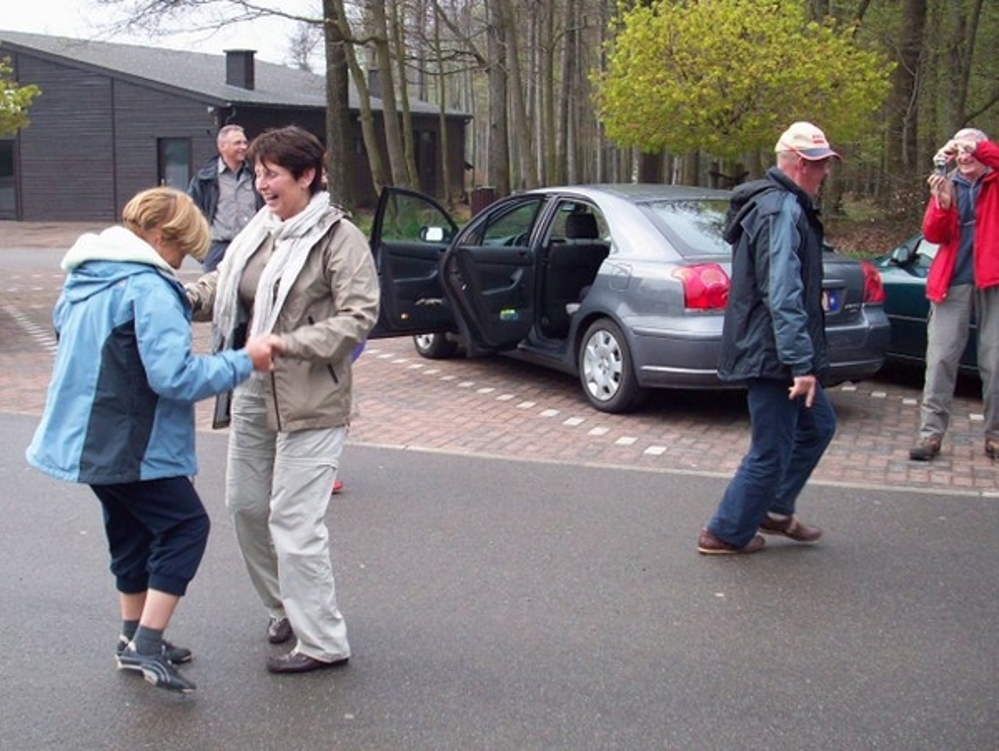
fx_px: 1069
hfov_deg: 50.1
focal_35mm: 37
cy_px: 376
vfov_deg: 38.7
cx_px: 500
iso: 80
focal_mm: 6.2
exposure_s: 1/170
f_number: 2.8
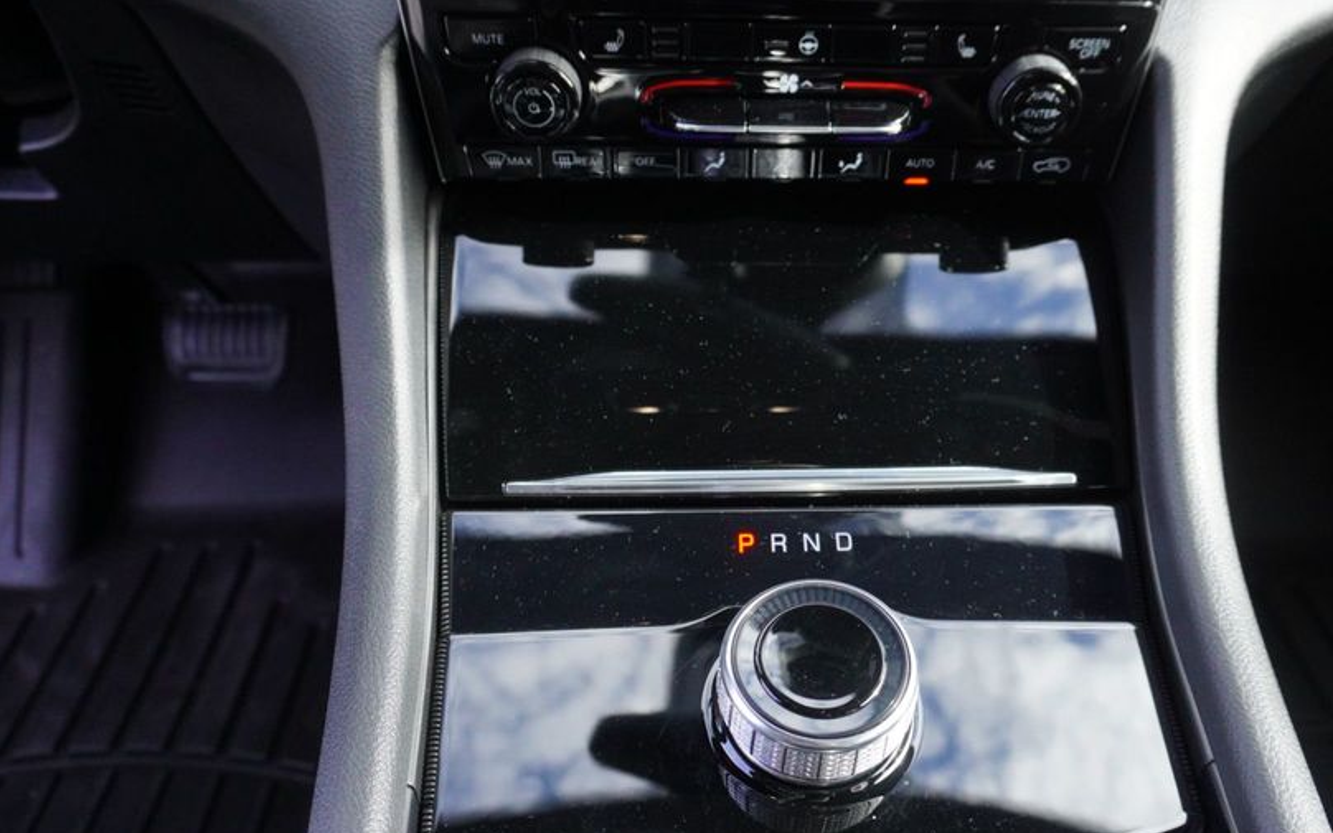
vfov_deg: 40.6
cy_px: 442
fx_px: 1126
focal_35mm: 31
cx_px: 752
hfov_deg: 61.0
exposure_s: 1/800
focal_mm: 16
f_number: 4
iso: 1600
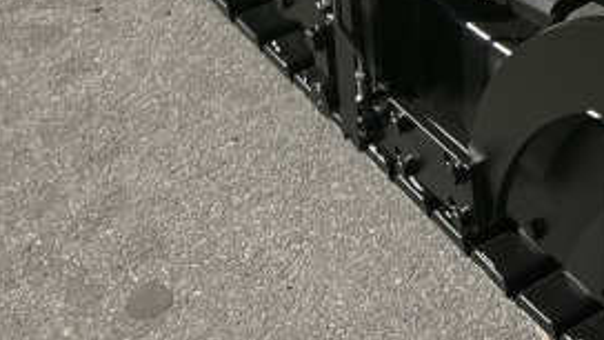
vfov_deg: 10.2
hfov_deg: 18.7
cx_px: 837
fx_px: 1666
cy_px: -460
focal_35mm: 104
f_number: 1.5
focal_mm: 5.7
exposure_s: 1/6211
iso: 50
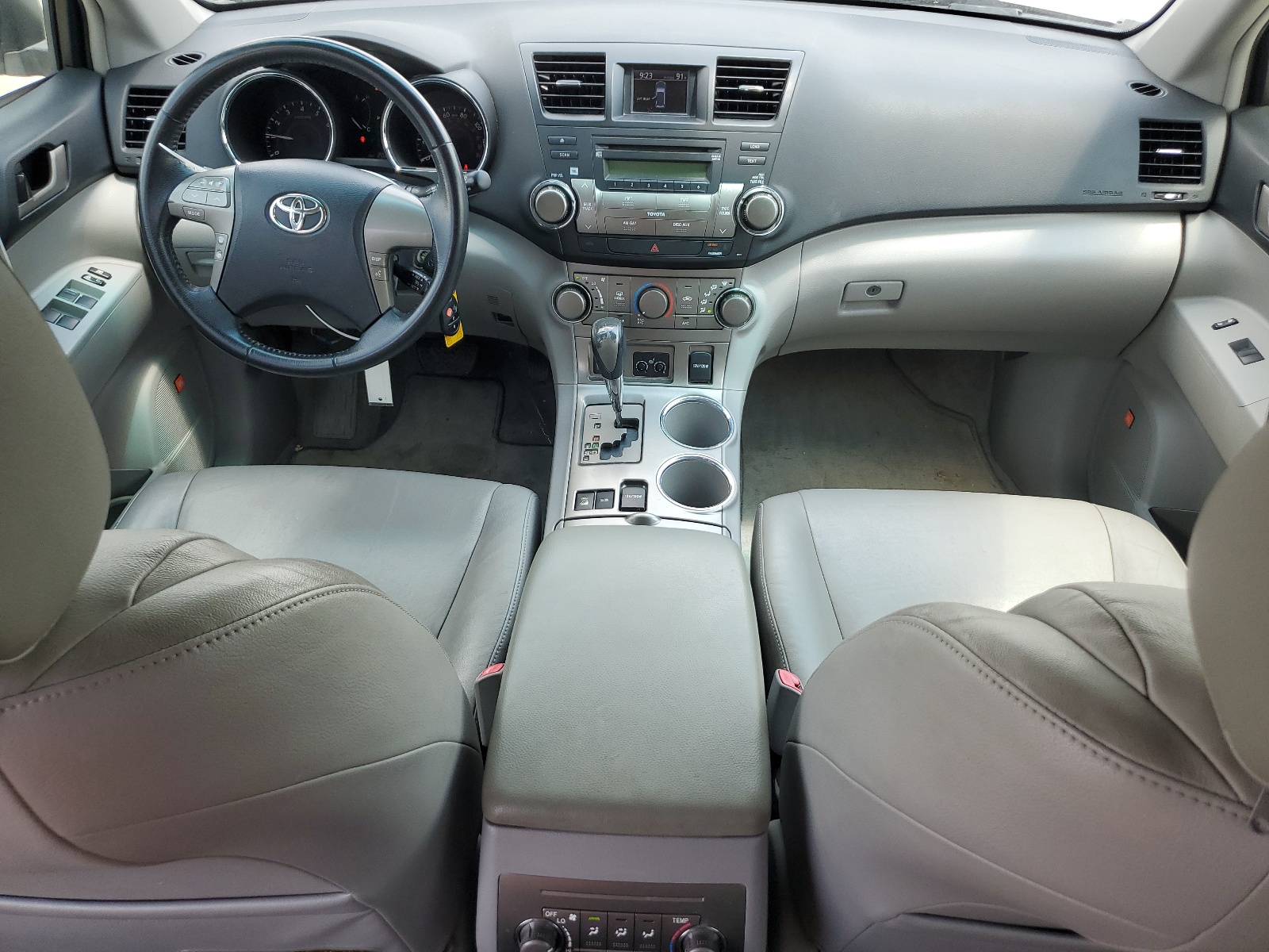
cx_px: 634
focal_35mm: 26
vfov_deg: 53.1
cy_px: 476
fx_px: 953
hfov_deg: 67.3
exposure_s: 1/263
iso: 50
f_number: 1.5
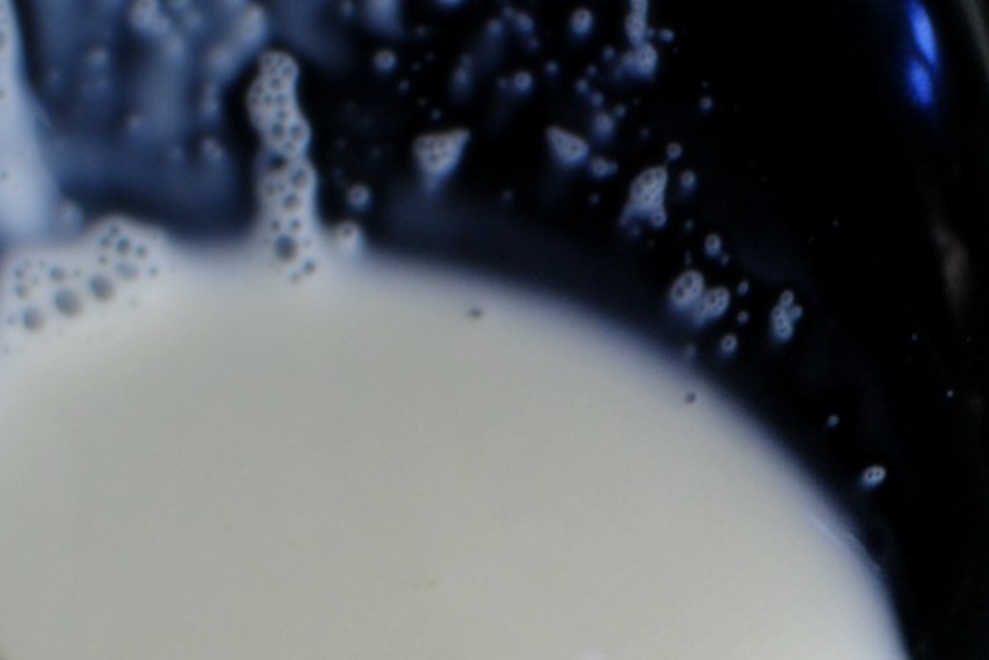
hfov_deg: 10.8
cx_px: 1003
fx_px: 5189
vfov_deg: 7.2
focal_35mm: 189
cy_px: 993
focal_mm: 35
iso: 450
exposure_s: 1/80
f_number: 2.5
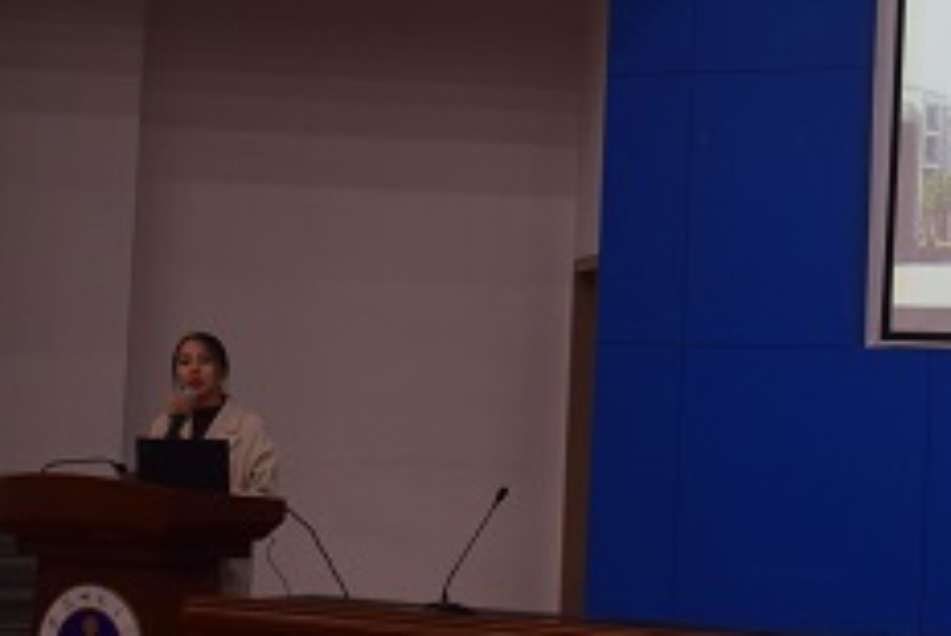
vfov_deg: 11.8
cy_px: 142
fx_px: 3066
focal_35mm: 116
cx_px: 1123
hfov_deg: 16.9
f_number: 4.2
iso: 720
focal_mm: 28
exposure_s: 1/60
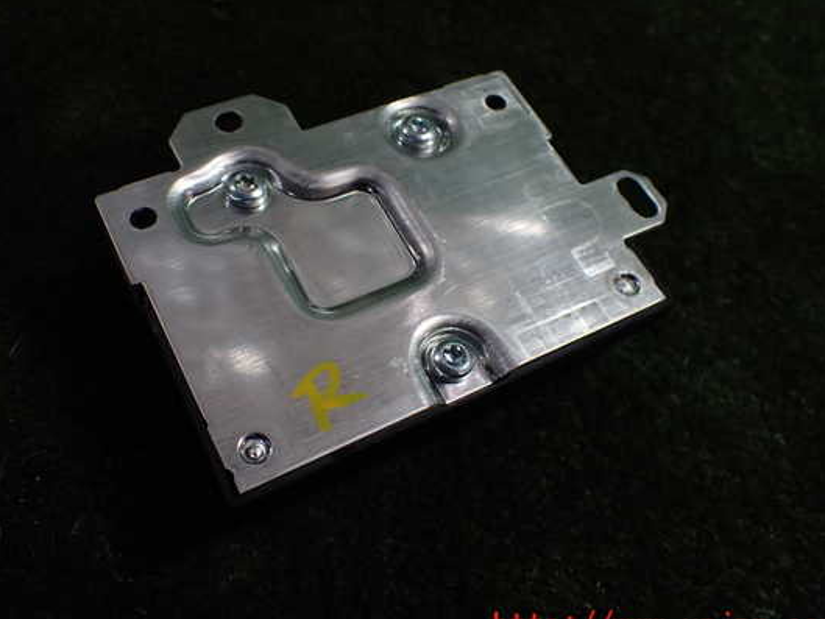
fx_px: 811
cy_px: 296
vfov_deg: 41.8
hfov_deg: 53.9
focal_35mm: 34
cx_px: 377
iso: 200
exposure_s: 1/125
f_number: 2.3
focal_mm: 5.4
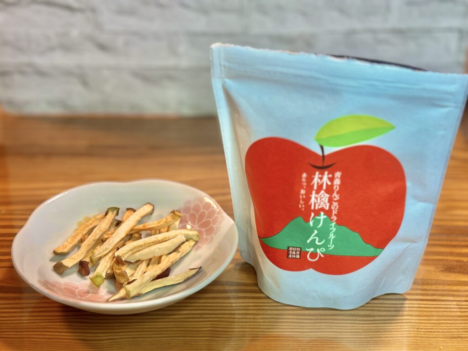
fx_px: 703
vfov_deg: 28.0
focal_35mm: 52
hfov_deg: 36.8
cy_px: 176
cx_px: 234
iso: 50
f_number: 1.6
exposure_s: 1/51
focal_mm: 5.96
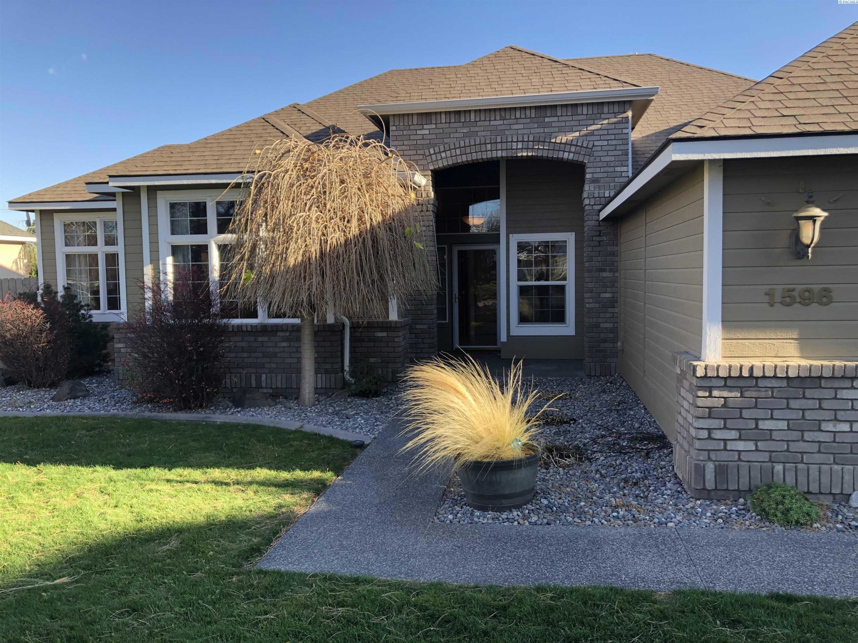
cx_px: 429
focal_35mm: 28
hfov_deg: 63.4
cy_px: 322
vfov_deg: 49.7
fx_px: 694
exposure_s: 1/269
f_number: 1.8
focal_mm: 4
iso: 20
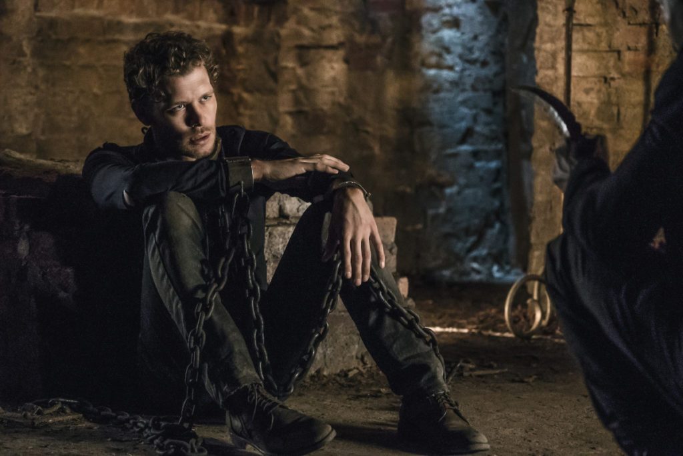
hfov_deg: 19.8
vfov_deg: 13.3
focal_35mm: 103
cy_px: 228
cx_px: 342
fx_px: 1955
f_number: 4
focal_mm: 103
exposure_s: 1/60
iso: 10000
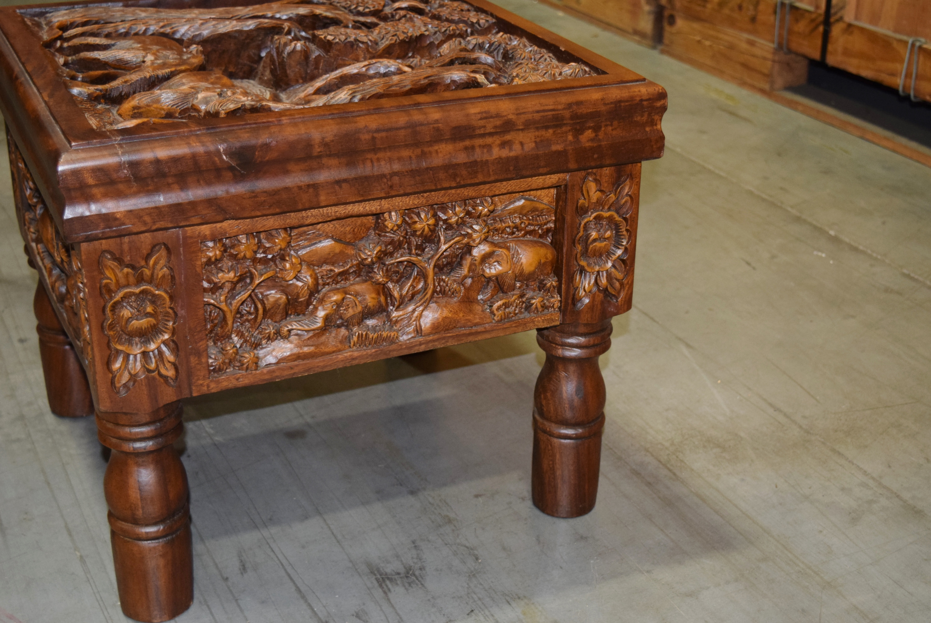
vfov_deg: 23.8
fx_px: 1475
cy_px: 312
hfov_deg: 35.0
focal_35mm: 57
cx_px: 466
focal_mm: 38
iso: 1250
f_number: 4.8
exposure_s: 1/30
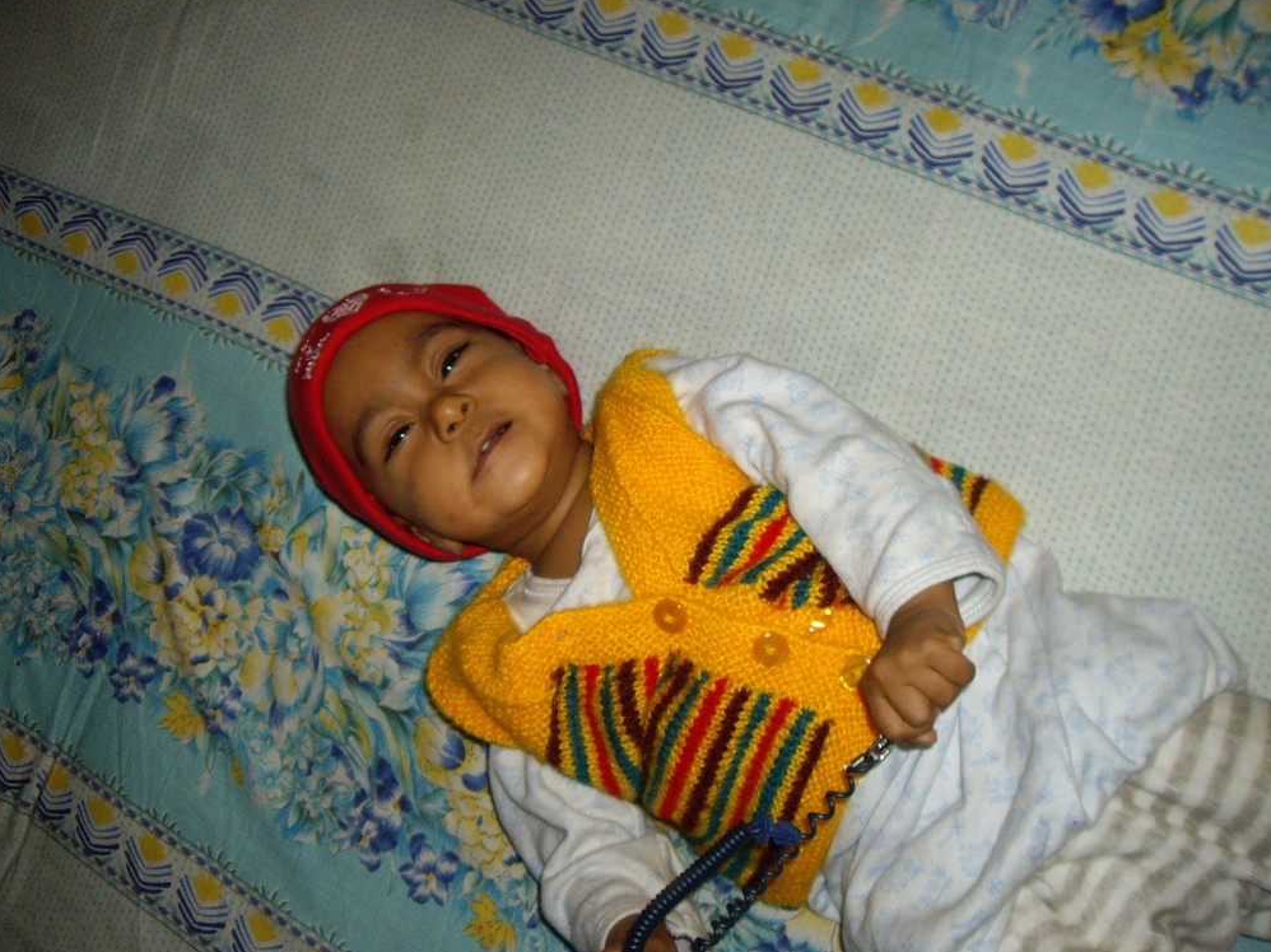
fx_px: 1432
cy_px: 472
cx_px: 646
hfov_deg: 47.9
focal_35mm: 39
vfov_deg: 36.8
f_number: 2.7
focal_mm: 6.2
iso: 200
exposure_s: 1/40
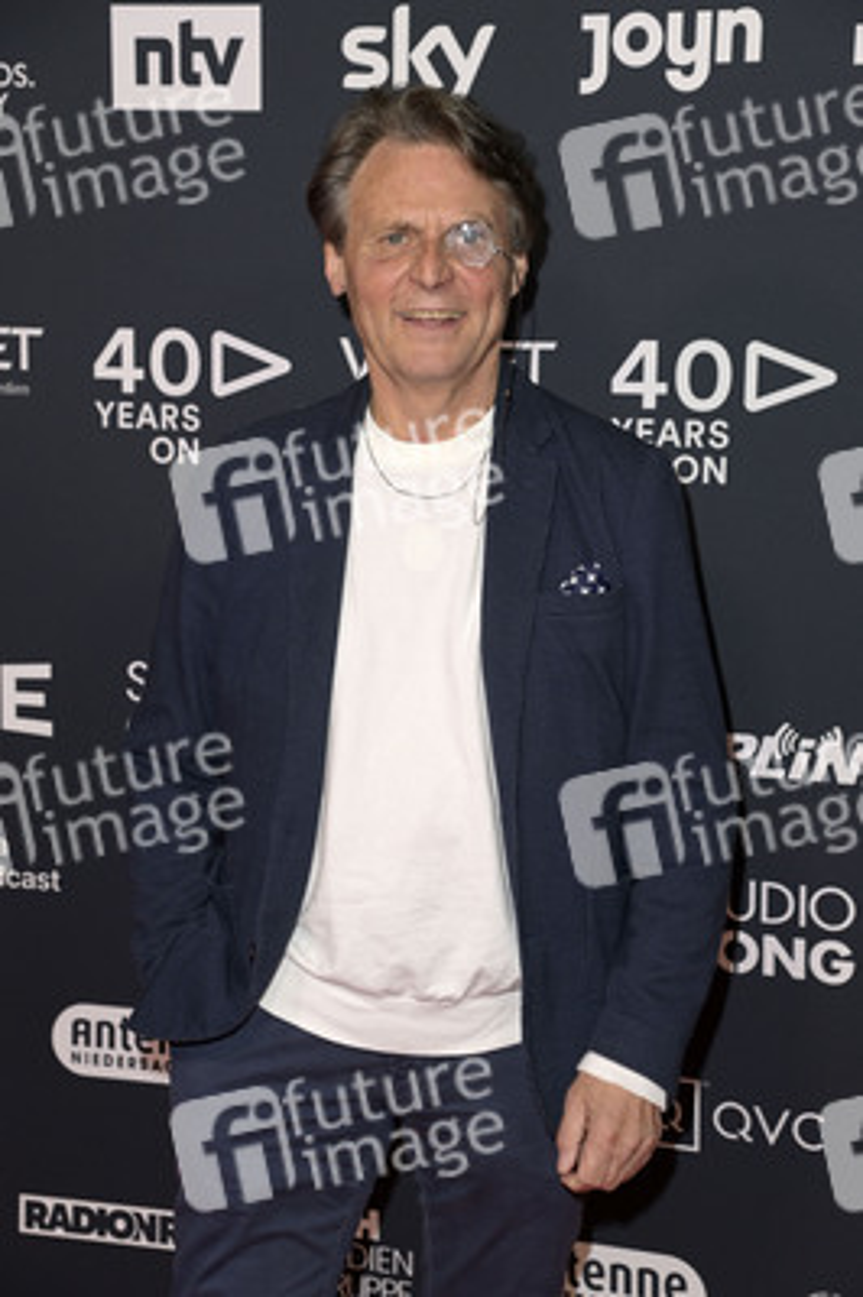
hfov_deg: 19.4
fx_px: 2521
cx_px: 432
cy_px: 648
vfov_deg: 28.9
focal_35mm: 70
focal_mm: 70
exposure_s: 1/200
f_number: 5.6
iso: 500
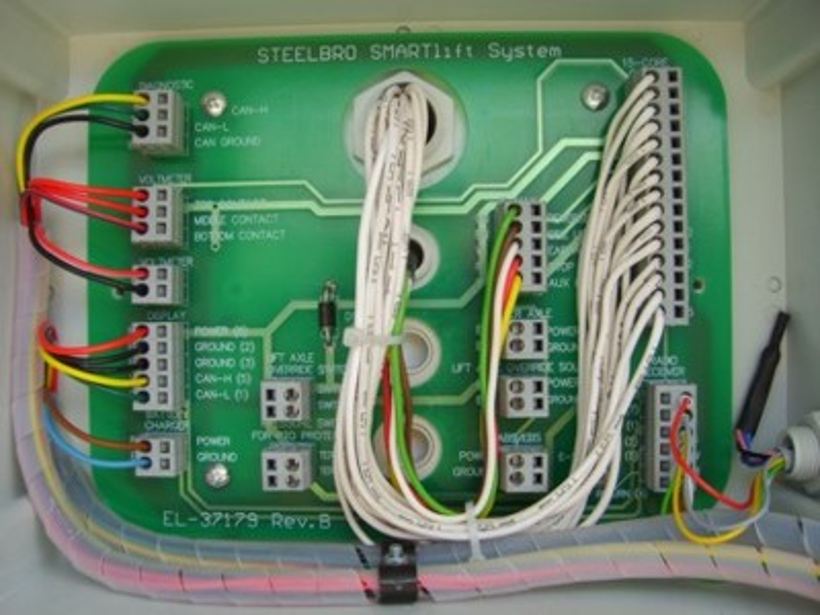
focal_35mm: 35
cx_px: 410
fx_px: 829
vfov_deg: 40.7
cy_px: 308
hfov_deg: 52.6
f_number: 2.8
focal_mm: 5.8
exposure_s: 1/180
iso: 50
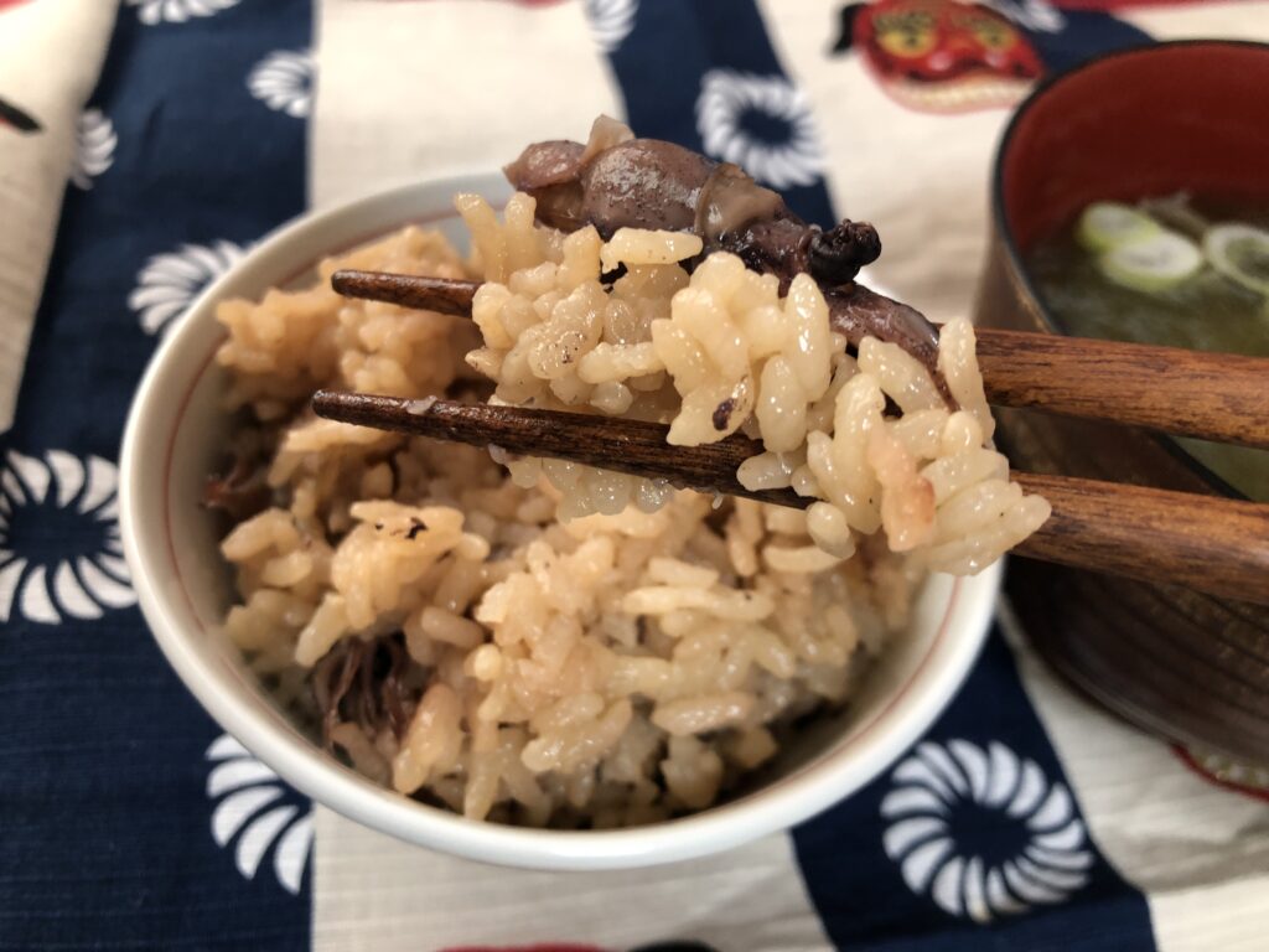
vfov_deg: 49.7
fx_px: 1026
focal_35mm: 28
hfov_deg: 63.4
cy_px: 476
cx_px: 634
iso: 40
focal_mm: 3.99
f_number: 1.8
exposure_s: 1/15
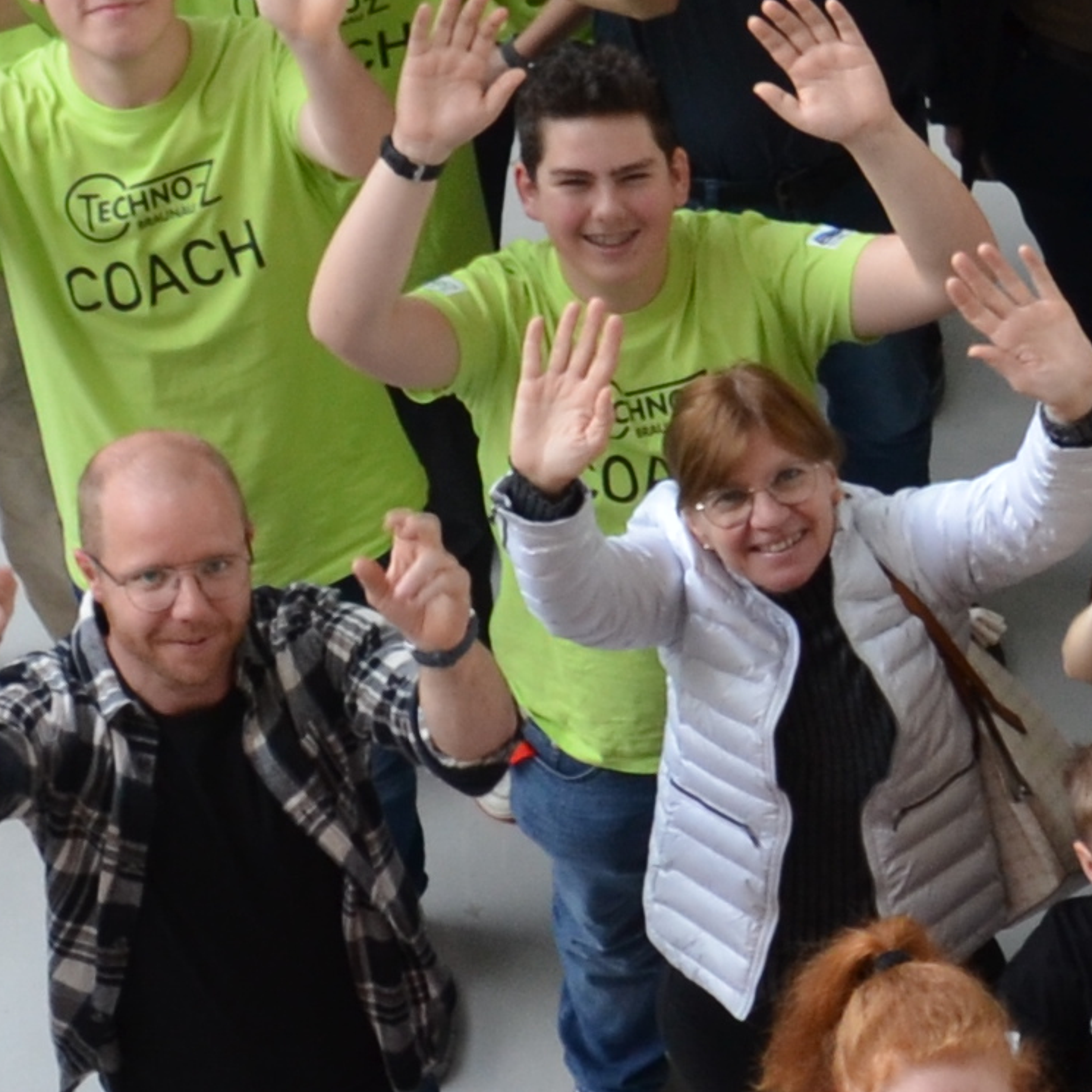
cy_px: 1036
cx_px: 1388
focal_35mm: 177
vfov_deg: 9.8
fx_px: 6310
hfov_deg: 9.7
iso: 400
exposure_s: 1/100
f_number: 5
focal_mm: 21
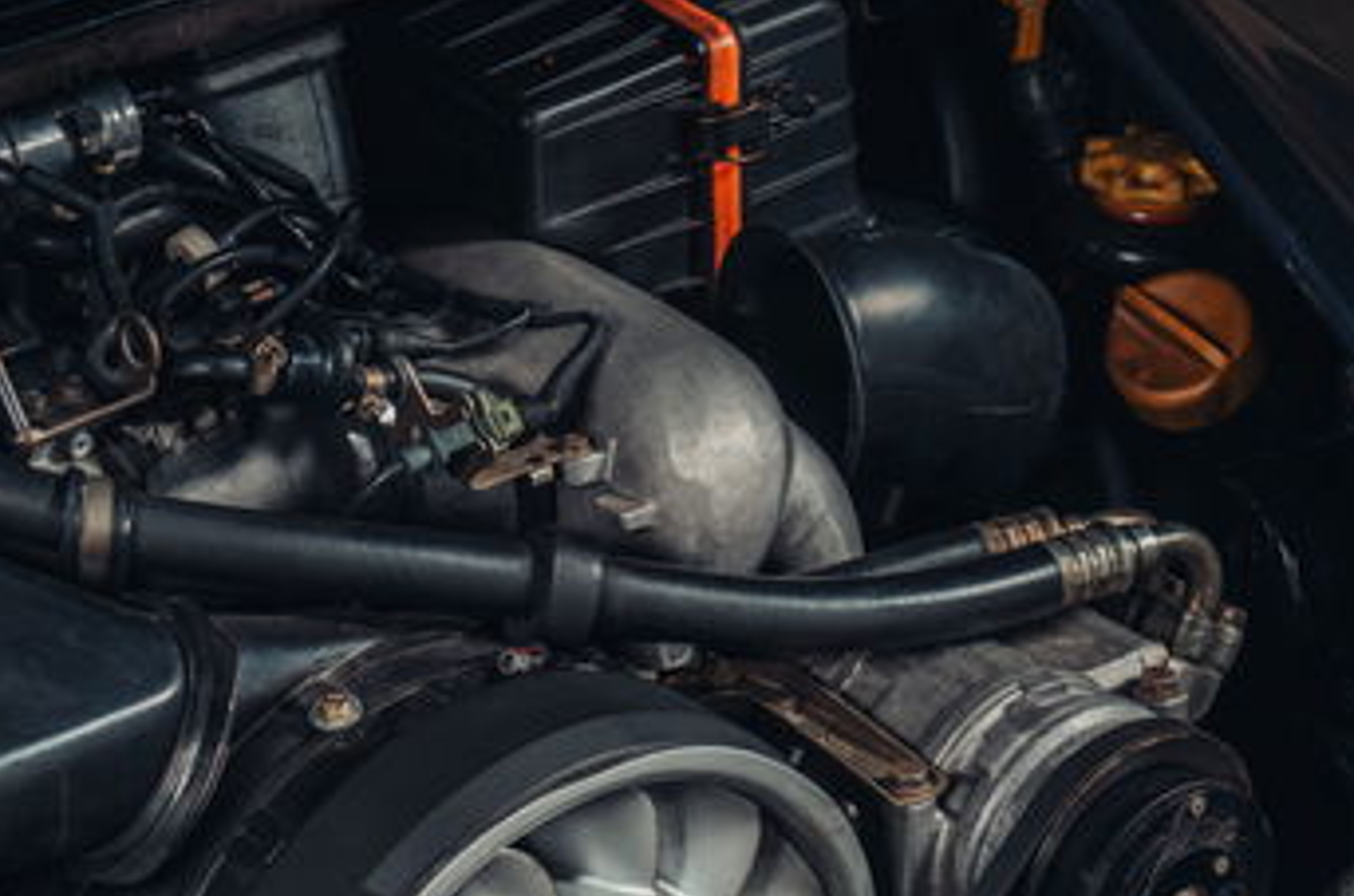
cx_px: 304
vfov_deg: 9.7
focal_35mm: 139
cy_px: 991
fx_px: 5216
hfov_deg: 14.7
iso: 400
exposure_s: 1/40
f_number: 7.1
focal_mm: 62
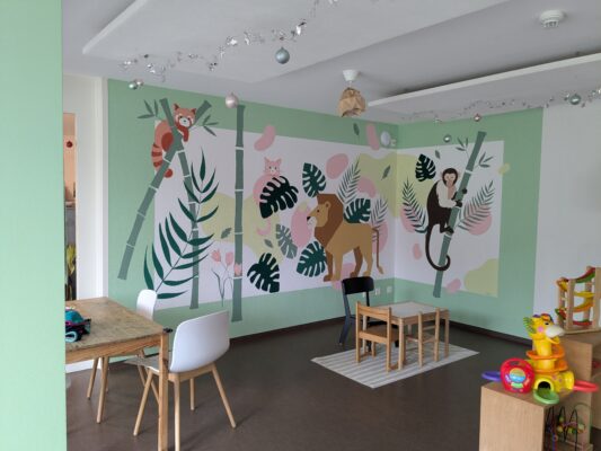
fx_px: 469
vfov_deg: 51.4
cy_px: 226
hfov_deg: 65.3
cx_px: 300
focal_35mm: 27
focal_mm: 4.38
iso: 143
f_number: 1.73
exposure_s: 1/25
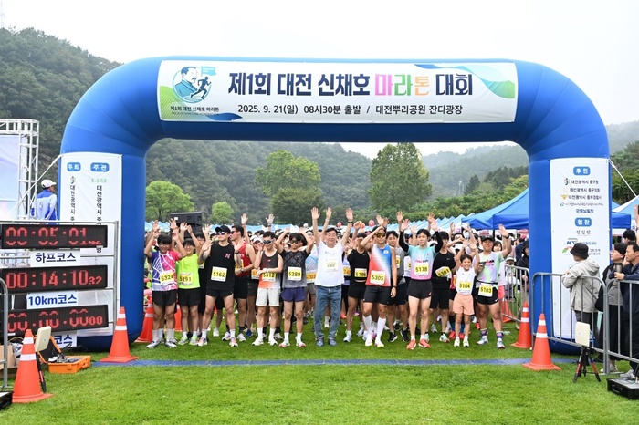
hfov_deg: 58.0
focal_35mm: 32
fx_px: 577
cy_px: 212
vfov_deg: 40.5
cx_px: 320
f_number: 7.1
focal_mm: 32.5
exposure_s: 1/400
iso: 2000
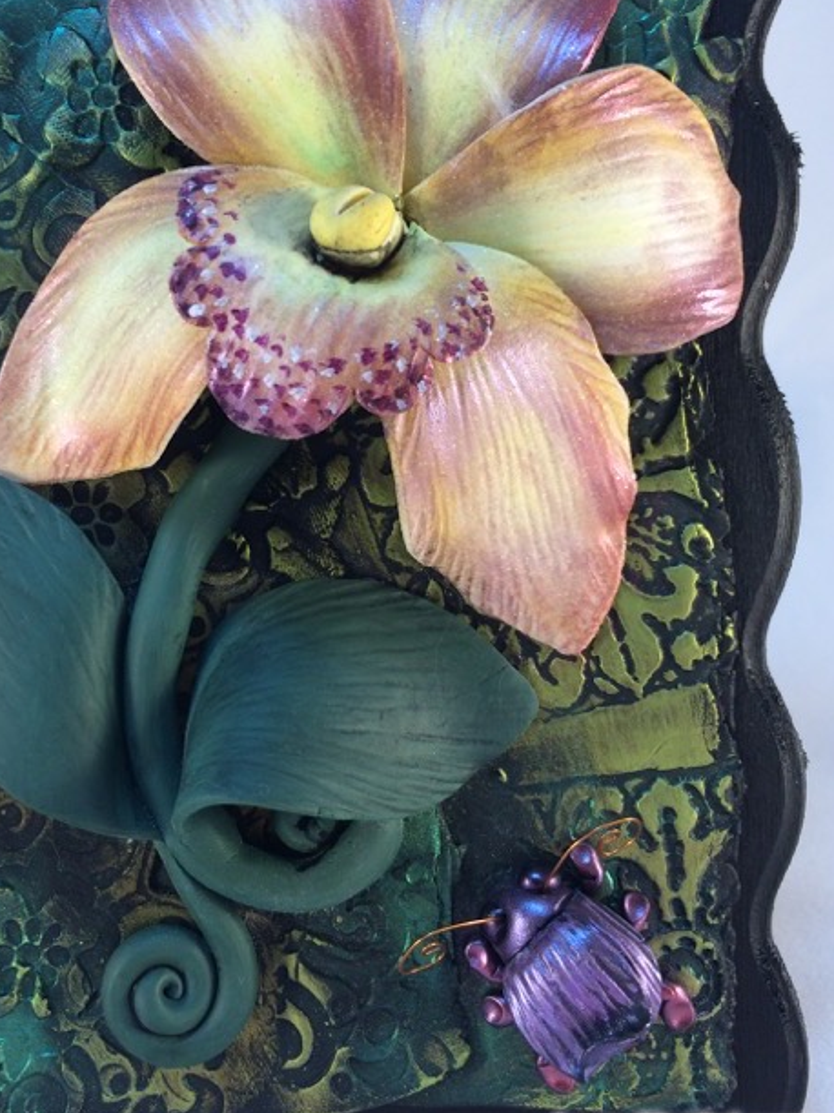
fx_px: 1221
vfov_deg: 48.8
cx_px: 333
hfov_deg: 37.6
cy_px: 479
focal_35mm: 38
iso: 50
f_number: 2.2
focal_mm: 4.15
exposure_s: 1/120
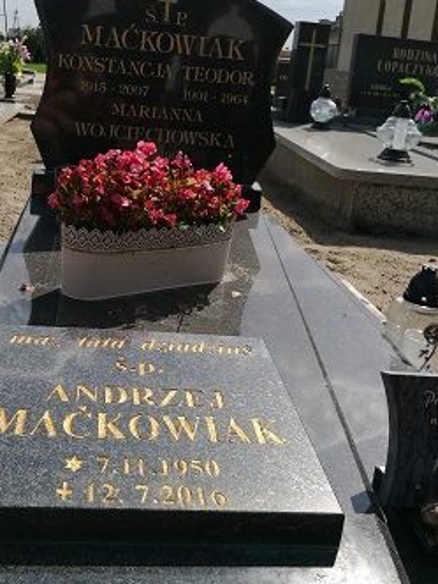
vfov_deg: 46.8
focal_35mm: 39
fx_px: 658
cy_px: 179
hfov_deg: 36.7
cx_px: 171
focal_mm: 4.5
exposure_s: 1/1490
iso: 50
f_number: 2.2
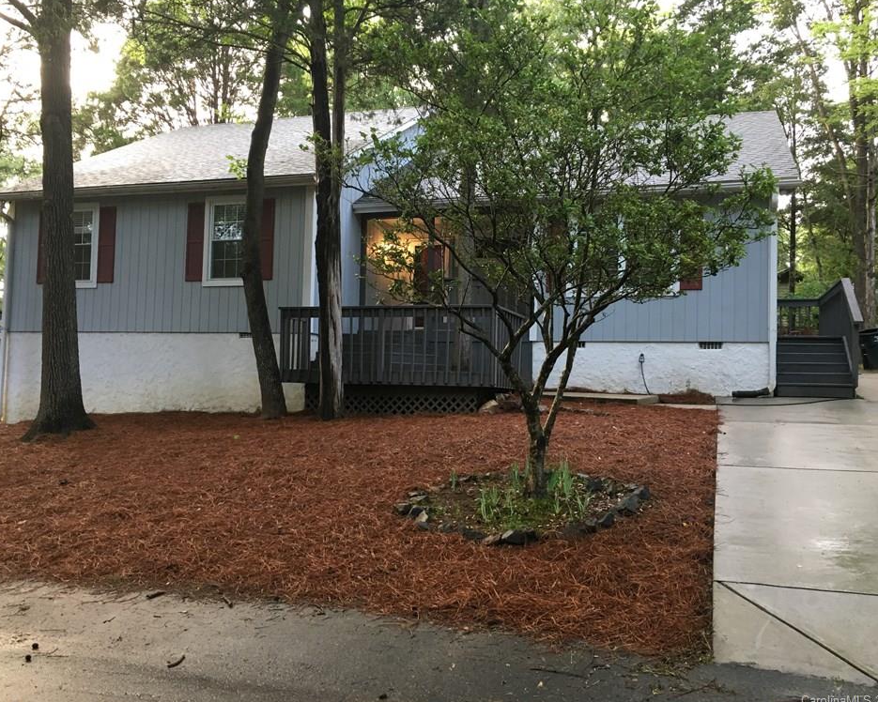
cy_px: 349
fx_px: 806
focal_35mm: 31
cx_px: 428
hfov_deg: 57.2
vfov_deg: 47.1
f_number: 2.2
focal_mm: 4.15
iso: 80
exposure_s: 1/30
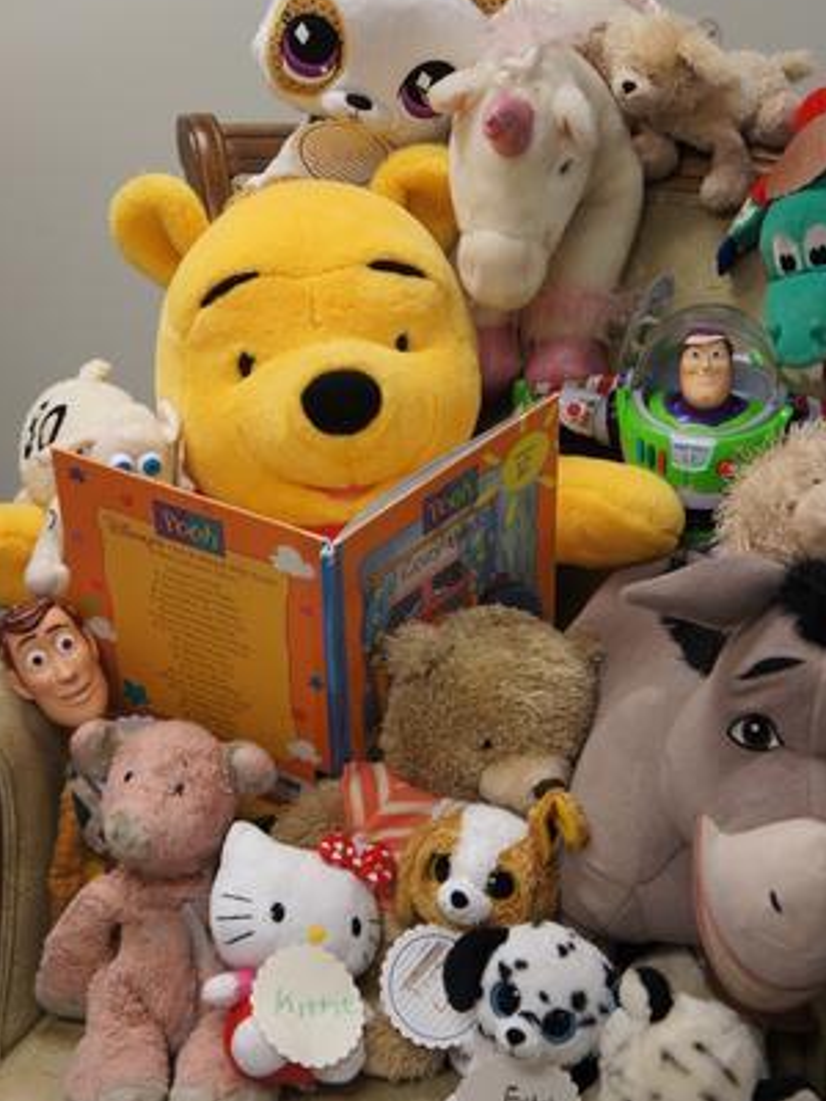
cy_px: 573
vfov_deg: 25.7
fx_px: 2418
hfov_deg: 19.4
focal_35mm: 76
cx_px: 431
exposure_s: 1/80
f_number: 5
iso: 500
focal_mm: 44
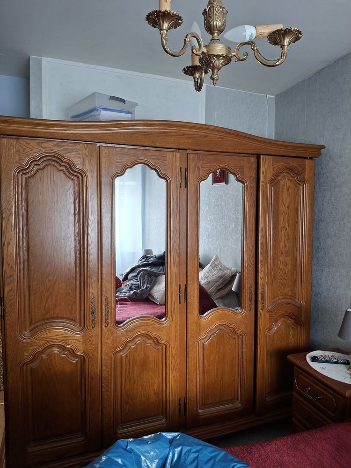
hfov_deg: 54.9
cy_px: 234
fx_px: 338
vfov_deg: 69.4
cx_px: 176
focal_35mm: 25
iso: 250
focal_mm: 4.69
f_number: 1.8
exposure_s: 1/50
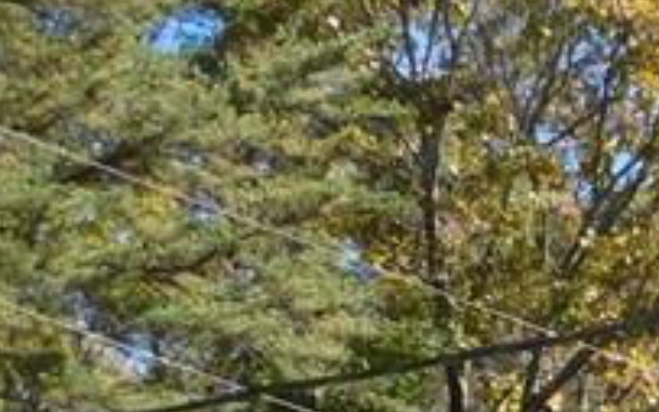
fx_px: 3844
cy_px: 1126
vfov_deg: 5.8
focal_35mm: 214
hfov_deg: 8.8
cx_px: 1643
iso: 125
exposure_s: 1/400
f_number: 3.6
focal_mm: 7.1
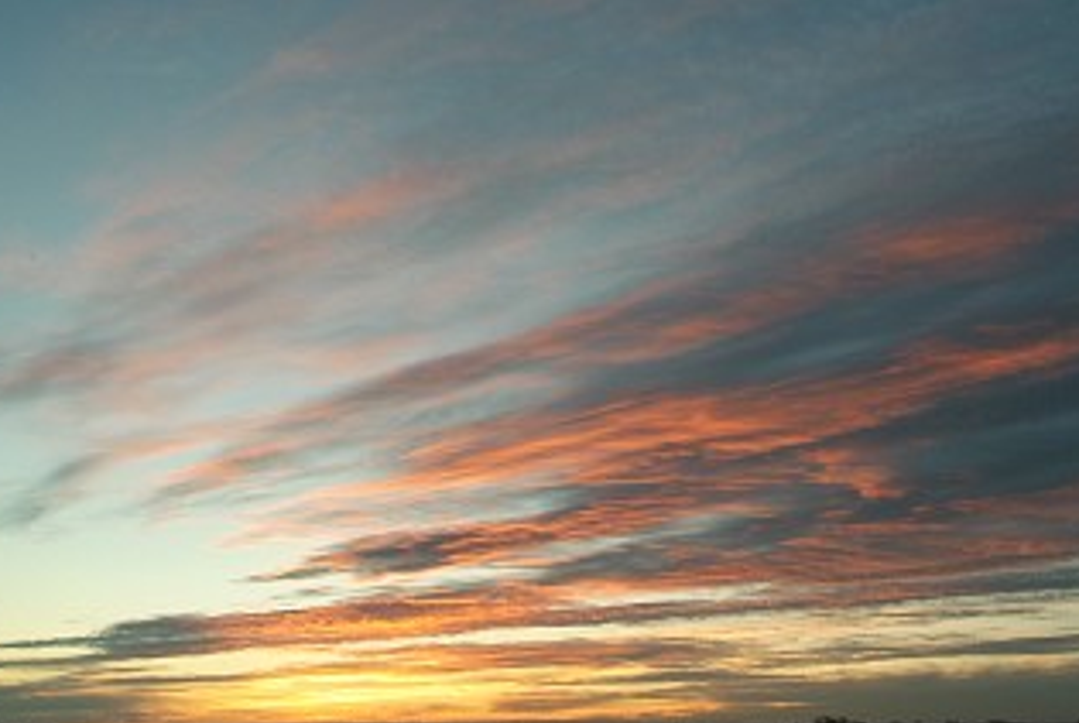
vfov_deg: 43.4
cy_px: 457
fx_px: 900
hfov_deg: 60.4
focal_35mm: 30
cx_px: 719
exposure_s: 1/60
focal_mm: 14
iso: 400
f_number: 6.7
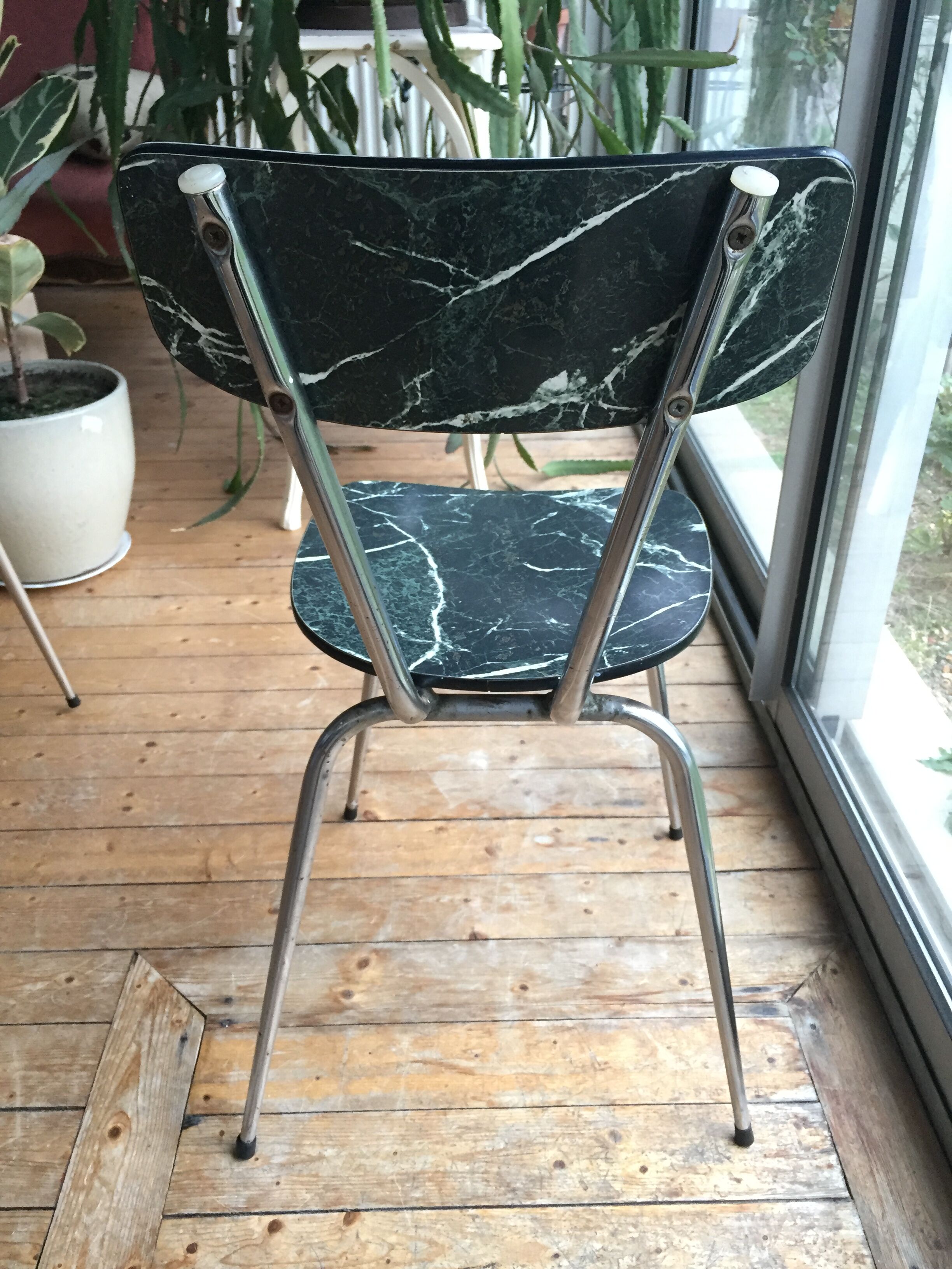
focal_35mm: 29
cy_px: 634
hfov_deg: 48.2
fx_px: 1063
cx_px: 476
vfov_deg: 61.7
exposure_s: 1/33
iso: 200
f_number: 2.2
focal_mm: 4.15
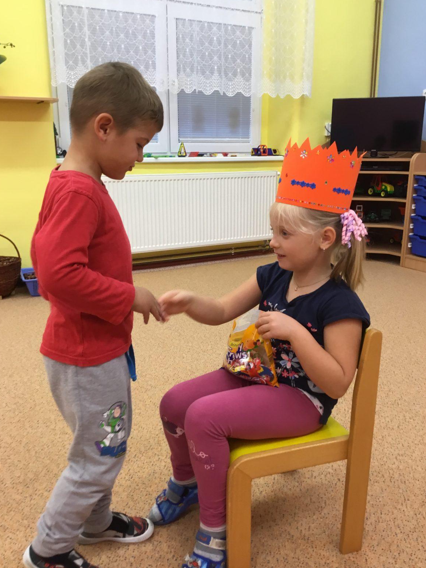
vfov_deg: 56.8
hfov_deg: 44.2
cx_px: 210
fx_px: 525
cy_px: 291
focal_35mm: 32
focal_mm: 3.3
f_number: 2.4
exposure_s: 1/33
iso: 64
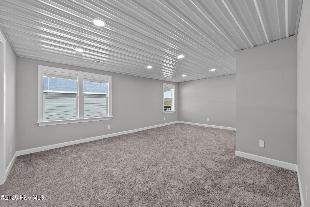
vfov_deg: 81.2
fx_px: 121
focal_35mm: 14
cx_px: 155
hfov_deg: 104.3
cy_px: 104
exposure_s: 1/6
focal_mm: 14
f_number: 7.1
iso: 320
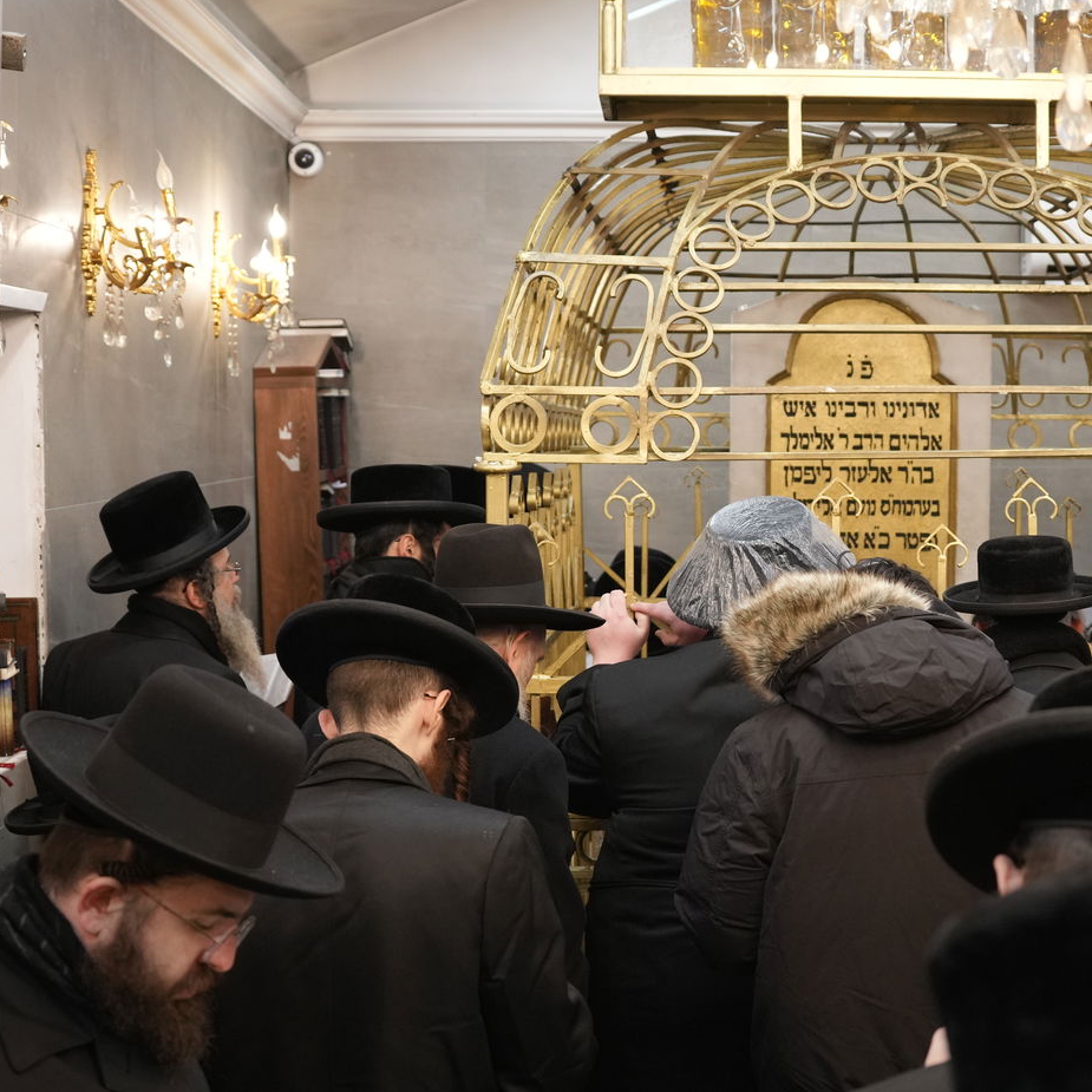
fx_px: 1927
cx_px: 804
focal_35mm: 54
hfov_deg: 31.1
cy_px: 545
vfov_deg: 31.6
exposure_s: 1/160
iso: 1600
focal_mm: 28
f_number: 3.2
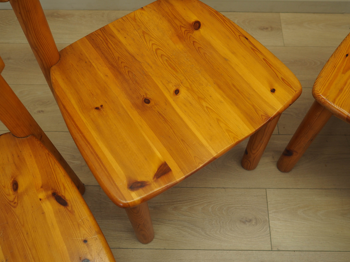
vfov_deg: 39.7
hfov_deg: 51.4
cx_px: 177
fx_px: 364
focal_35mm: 36
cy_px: 126
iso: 320
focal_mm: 17
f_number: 2.5
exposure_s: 1/50
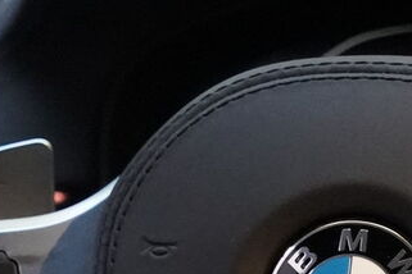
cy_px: 338
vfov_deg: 5.6
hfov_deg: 8.4
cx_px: 372
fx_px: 2804
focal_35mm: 245
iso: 12800
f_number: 5.6
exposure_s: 1/80
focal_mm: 41
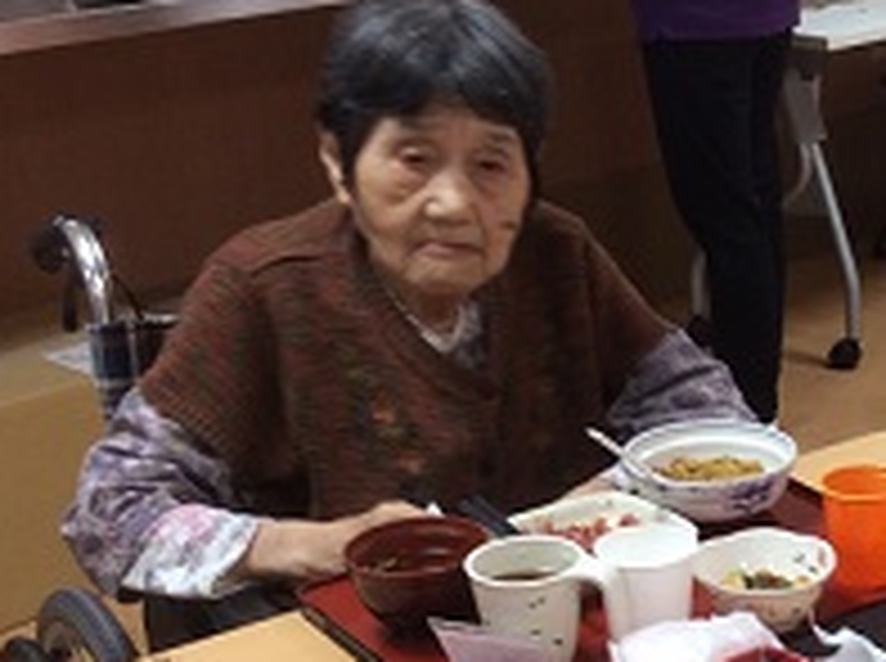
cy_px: 561
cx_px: 1019
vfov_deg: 19.1
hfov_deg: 23.8
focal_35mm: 76
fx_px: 1942
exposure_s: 1/40
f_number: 2.4
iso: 32
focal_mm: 3.3
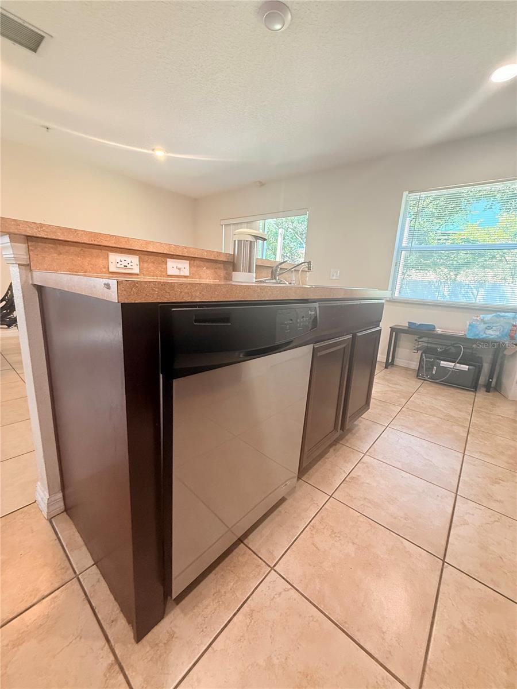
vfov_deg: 102.1
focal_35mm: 14
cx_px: 258
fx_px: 279
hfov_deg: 85.7
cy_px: 344
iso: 400
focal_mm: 2.22
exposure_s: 1/120
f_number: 2.2
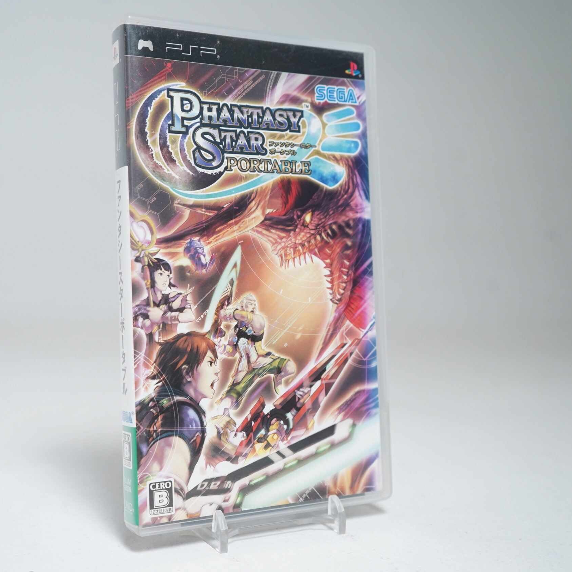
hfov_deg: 38.3
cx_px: 255
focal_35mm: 44
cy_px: 282
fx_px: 823
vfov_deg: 38.3
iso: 1000
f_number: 5
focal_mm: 34
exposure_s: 1/40
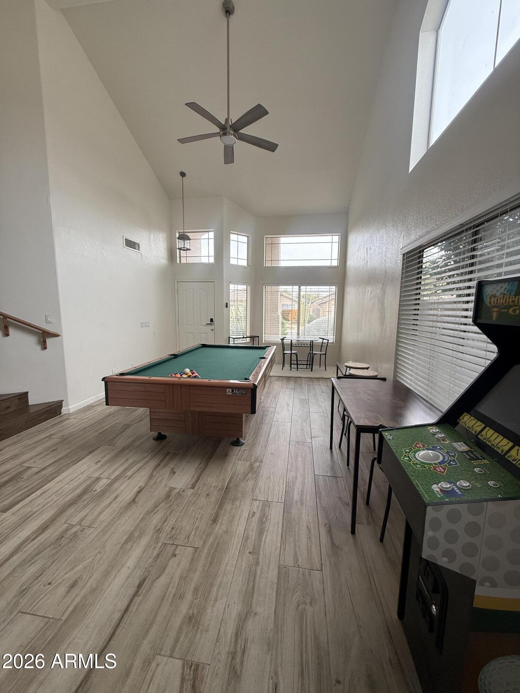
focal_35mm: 14
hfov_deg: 85.7
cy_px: 346
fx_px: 280
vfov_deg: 102.1
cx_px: 260
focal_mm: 2.22
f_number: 2.2
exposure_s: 1/99
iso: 80
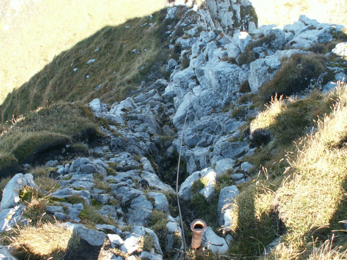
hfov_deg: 52.6
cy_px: 130
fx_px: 351
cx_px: 174
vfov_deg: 40.7
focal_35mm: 35
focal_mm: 5.86
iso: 50
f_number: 4
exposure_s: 1/60
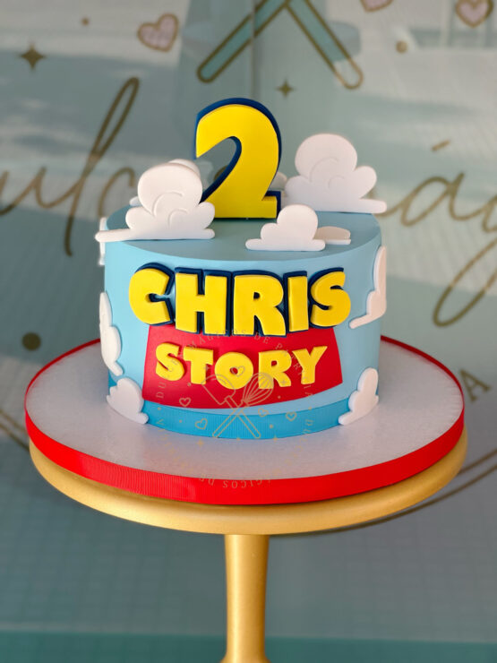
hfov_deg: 19.1
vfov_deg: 25.3
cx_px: 248
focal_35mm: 77
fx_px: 1474
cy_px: 332
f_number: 2.8
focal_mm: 9
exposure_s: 1/121
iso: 32
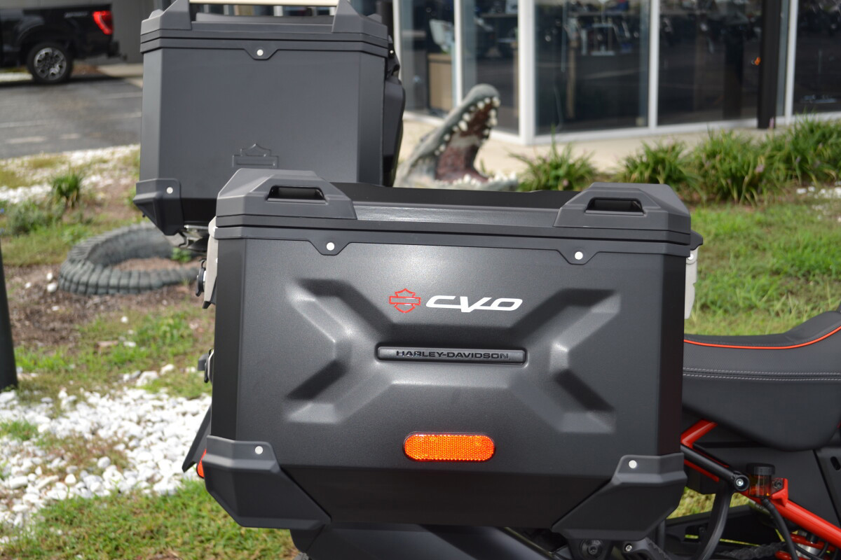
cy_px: 280
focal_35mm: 48
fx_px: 1121
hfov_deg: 41.1
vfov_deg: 28.1
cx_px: 420
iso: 100
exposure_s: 1/125
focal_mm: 32
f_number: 4.8
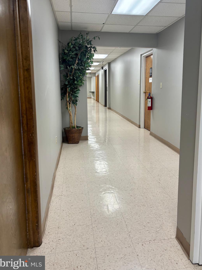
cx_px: 109
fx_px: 226
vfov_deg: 61.5
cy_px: 121
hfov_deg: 48.2
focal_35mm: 29
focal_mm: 5.96
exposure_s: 1/120
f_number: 1.6
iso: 125
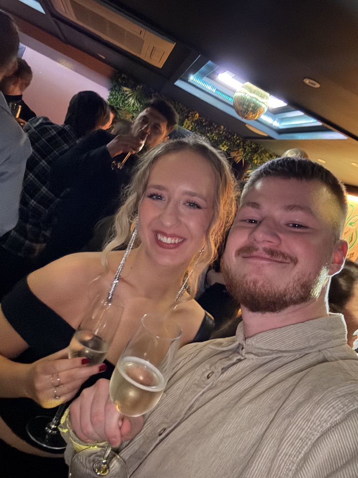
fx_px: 414
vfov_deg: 60.0
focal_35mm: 30
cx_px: 179
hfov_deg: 46.8
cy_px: 239
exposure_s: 1/17
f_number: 1.9
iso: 2500
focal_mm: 2.69
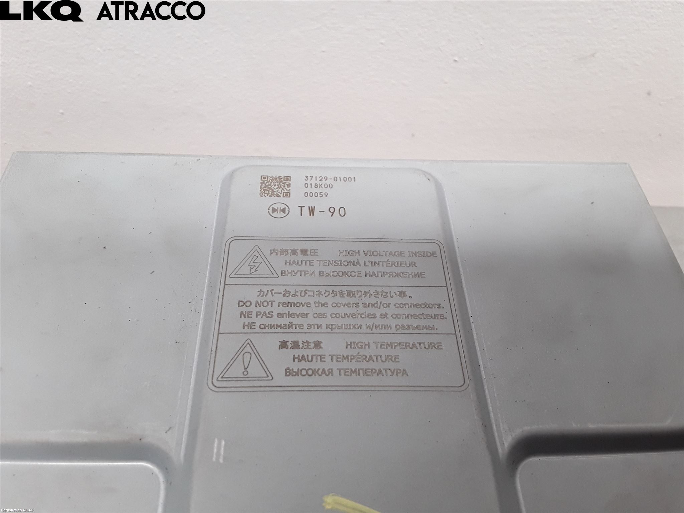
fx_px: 553
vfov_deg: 49.7
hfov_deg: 63.4
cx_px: 342
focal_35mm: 28
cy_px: 256
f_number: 1.9
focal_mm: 2.91
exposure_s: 1/102
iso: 100
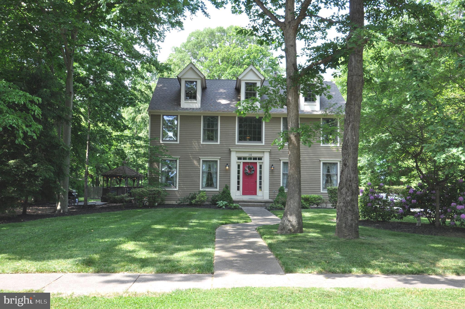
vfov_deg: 36.8
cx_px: 232
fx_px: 464
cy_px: 154
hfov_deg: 53.2
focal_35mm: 36
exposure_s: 1/180
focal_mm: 24
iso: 250
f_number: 6.7
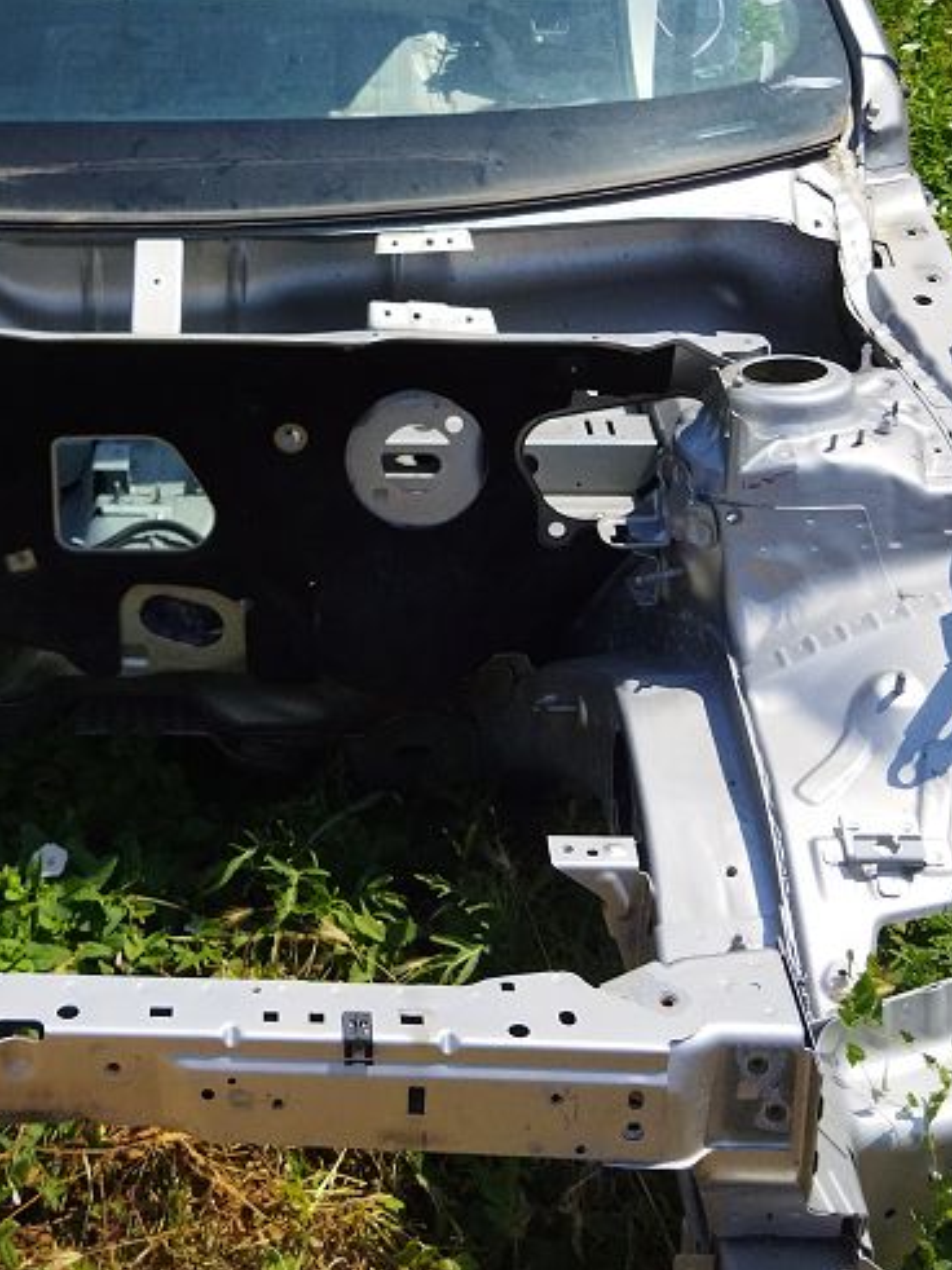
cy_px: 303
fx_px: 2421
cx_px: 122
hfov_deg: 21.8
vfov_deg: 28.9
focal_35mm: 66
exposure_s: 1/5627
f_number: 1.79
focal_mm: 4.71
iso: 100
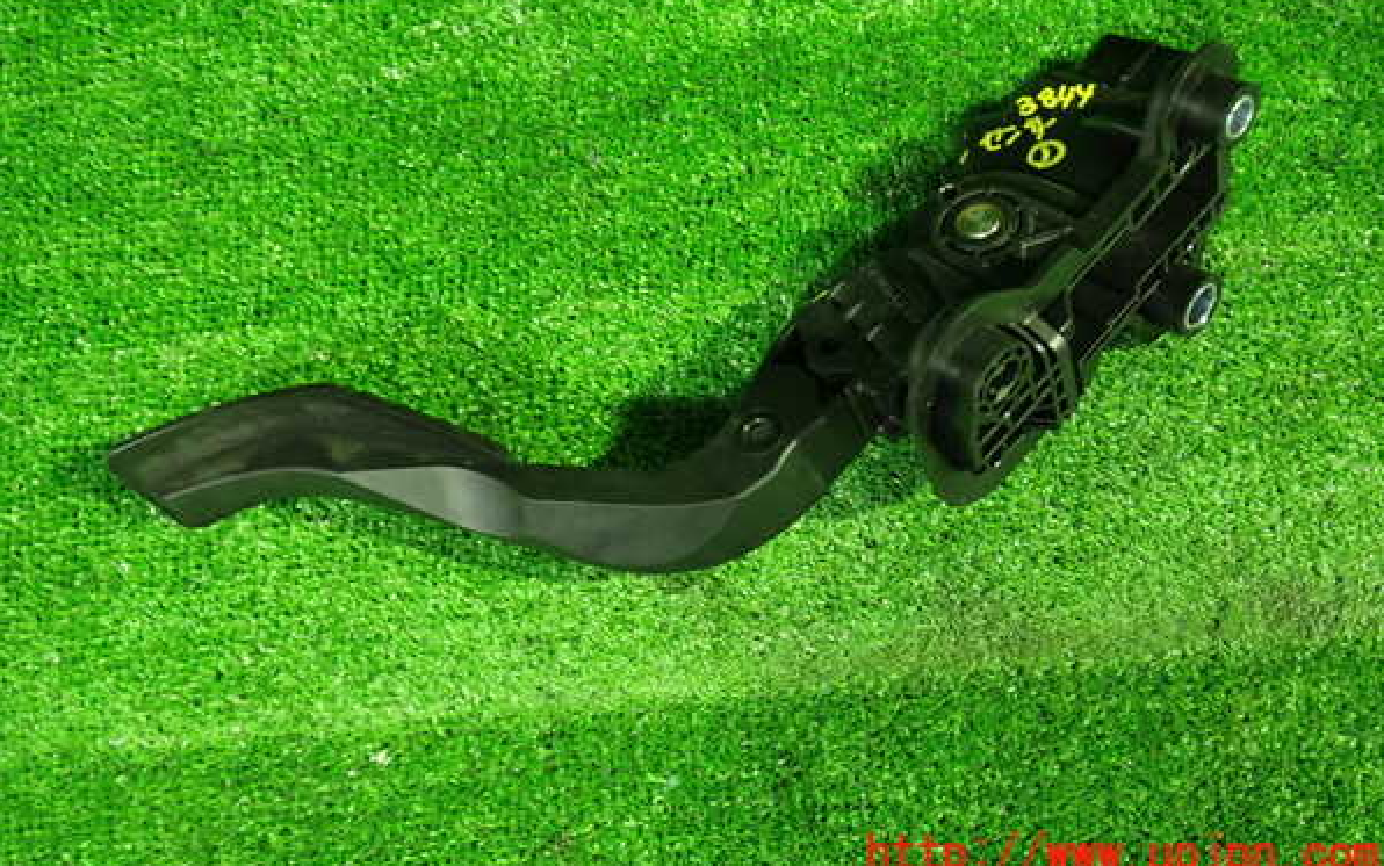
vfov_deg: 39.4
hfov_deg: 59.6
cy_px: 362
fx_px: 1207
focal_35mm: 32
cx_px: 694
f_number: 2.3
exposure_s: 1/25
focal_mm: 5.4
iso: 800
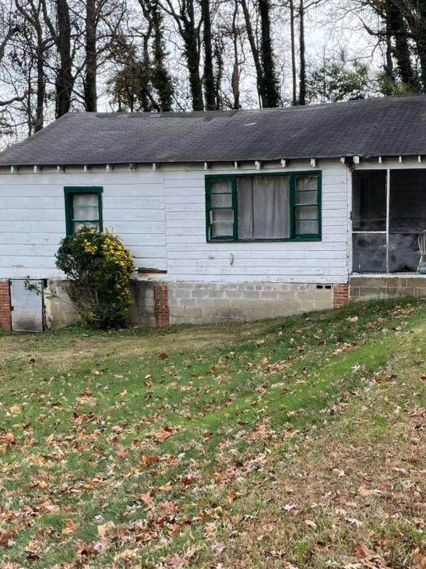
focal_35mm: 57
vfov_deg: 33.7
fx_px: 936
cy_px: 323
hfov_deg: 25.6
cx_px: 268
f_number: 1.6
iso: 32
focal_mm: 4.2
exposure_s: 1/682
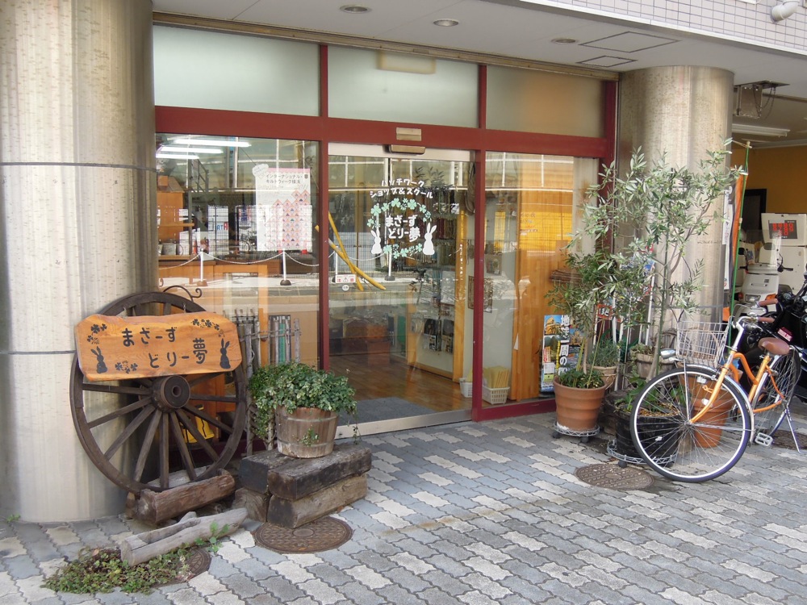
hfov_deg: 52.6
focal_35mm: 35
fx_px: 816
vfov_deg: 40.7
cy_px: 302
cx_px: 404
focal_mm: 6.3
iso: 160
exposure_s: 1/250
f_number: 3.2
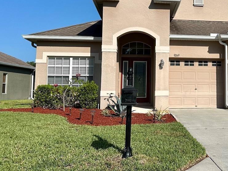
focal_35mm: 52
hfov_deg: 34.9
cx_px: 202
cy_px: 55
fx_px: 343
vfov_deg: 27.9
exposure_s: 1/7576
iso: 80
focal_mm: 6.86
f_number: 1.78
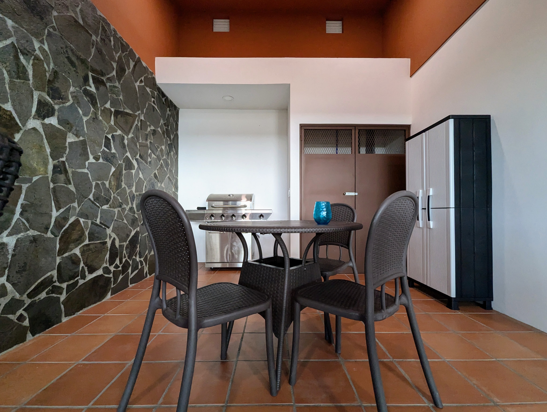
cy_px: 206
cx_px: 274
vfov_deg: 90.1
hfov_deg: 106.1
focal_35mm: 13
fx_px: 206
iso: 376
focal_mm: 1.95
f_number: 2.2
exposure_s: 1/120
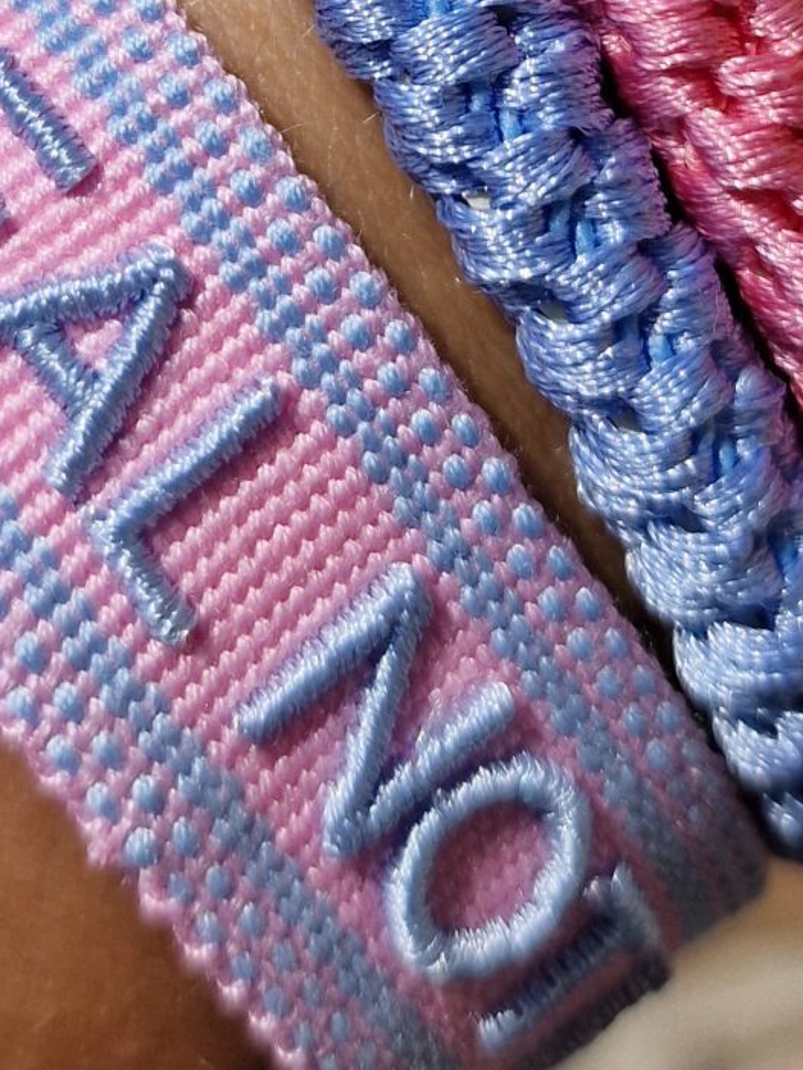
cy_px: -136
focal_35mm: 84
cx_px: 452
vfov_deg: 21.9
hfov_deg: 17.6
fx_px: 2597
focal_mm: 6.4
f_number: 1.8
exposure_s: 1/2448
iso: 50
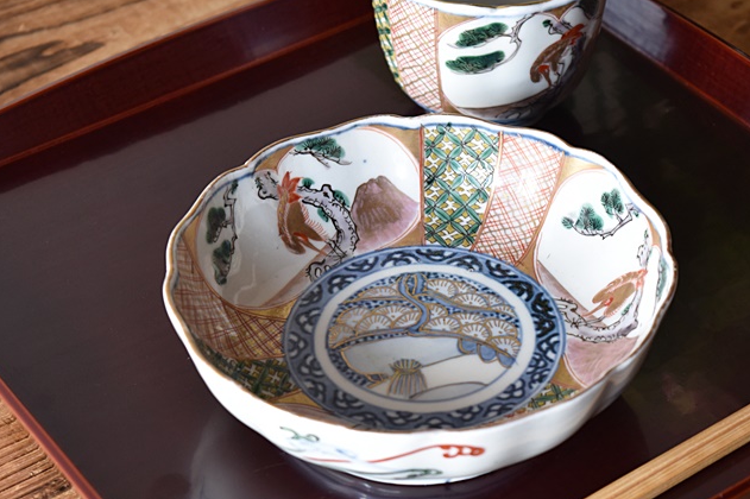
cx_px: 412
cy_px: 292
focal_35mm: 105
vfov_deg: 13.1
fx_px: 2179
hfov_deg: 19.5
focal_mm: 55
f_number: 5.6
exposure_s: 1/6
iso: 400
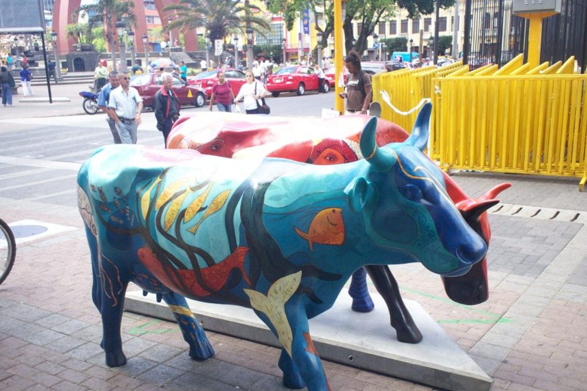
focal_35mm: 38
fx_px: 619
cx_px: 292
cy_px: 220
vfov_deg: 35.0
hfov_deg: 50.7
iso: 100
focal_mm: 6
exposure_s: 1/90.8
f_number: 4.5
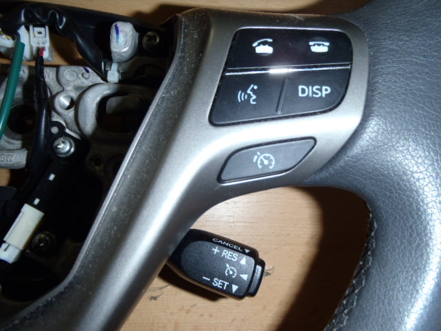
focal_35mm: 28
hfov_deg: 63.4
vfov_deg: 49.7
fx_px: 357
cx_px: 220
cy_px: 166
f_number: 3.9
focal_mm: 5
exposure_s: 1/30
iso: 100
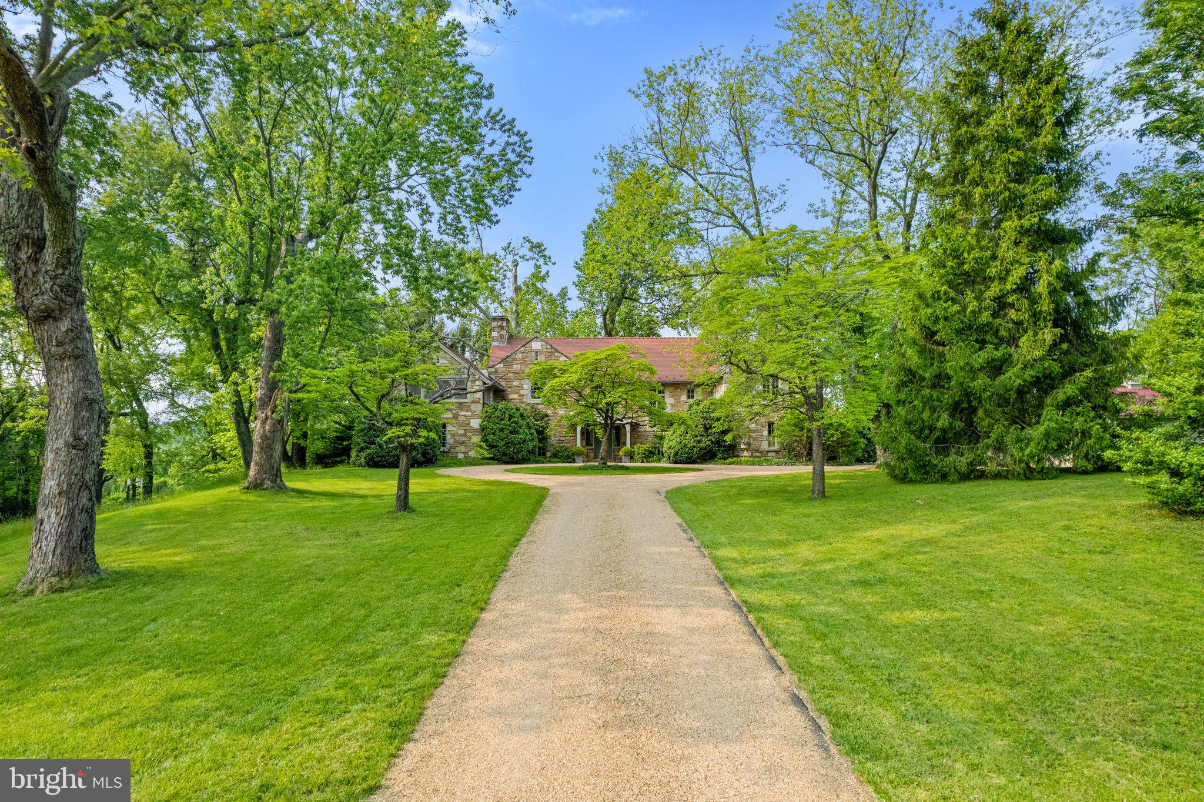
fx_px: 735
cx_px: 602
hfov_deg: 78.6
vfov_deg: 57.2
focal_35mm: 22
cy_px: 401
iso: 100
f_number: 2.8
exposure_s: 1/1250
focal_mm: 8.38
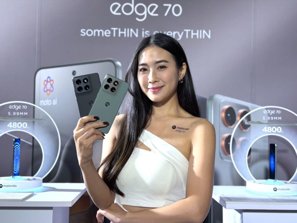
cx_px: 148
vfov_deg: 30.3
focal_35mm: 48
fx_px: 412
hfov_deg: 39.7
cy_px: 112
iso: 200
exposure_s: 1/120
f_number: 1.78
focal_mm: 6.76
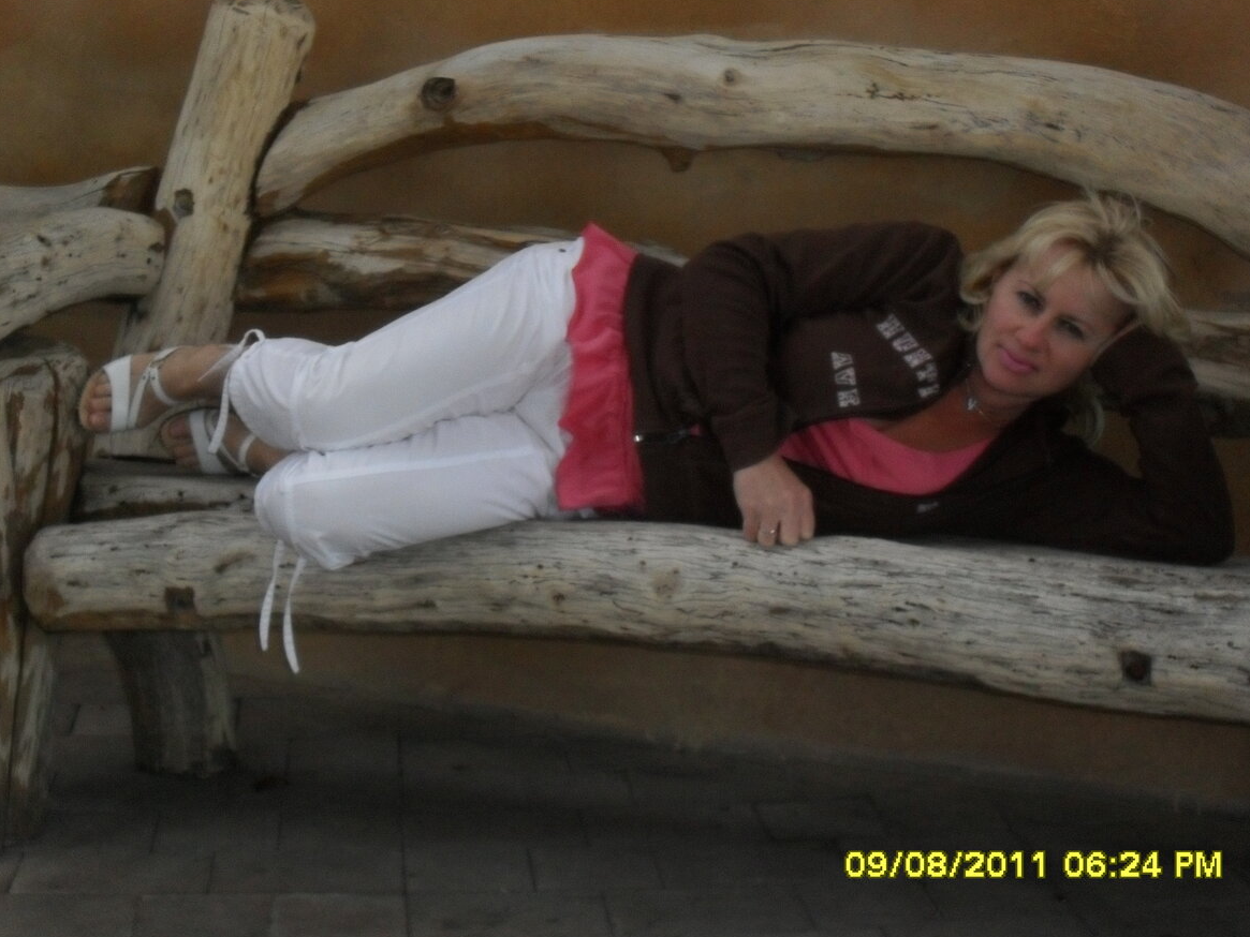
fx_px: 2456
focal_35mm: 68
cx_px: 639
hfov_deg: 28.6
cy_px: 475
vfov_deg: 21.6
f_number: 11.8
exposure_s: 1/60
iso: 320
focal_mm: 11.7
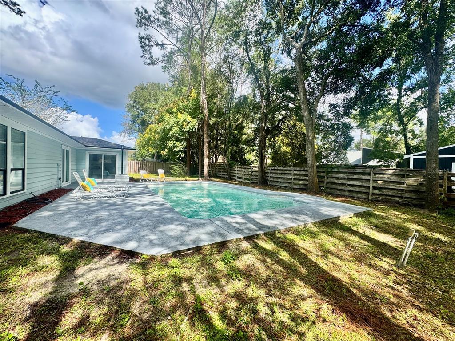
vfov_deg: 85.7
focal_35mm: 14
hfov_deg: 102.1
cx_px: 228
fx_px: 184
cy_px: 170
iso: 40
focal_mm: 2.22
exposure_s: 1/462
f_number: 2.2
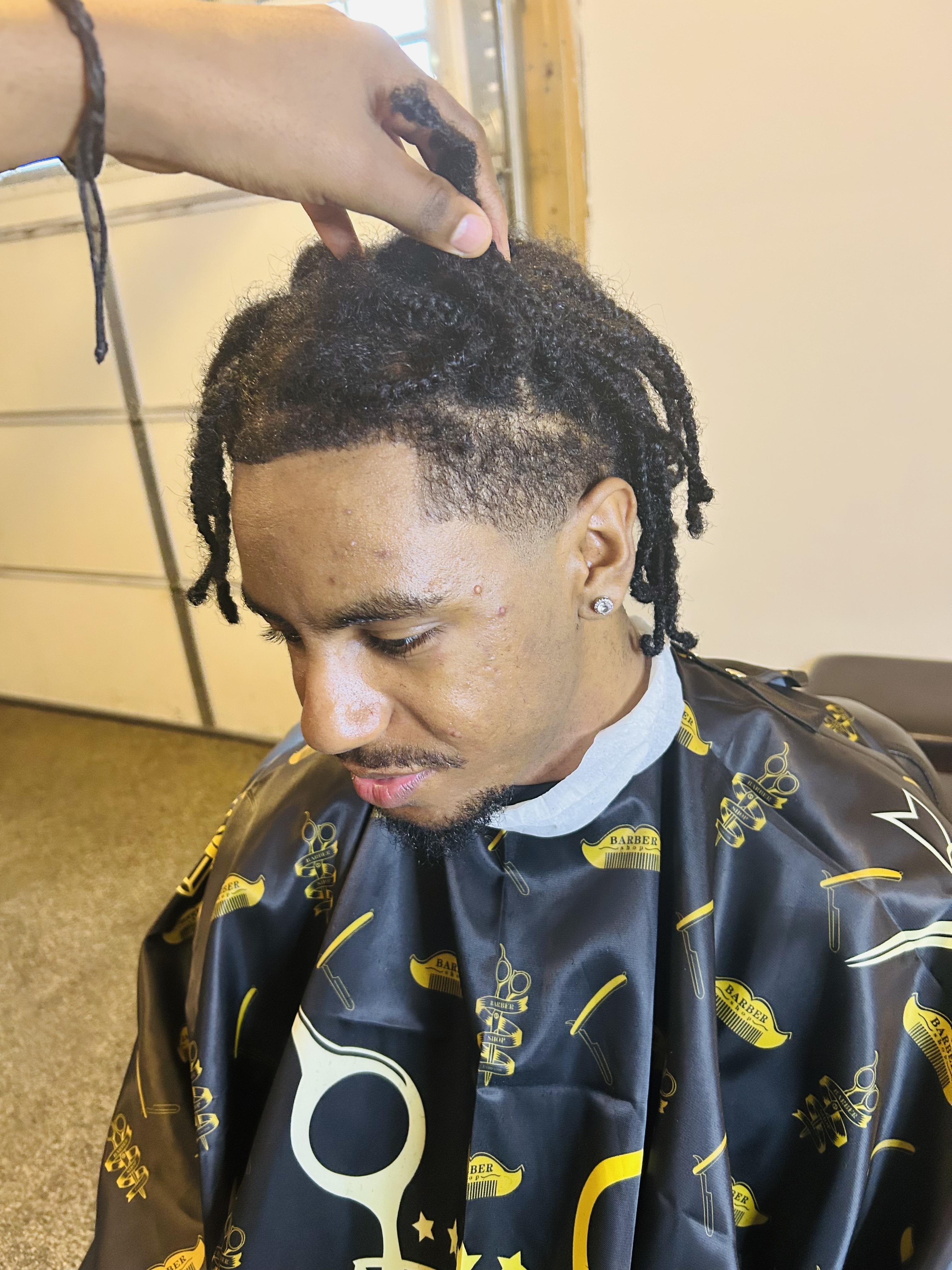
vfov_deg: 67.3
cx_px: 476
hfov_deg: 53.1
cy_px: 635
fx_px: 953
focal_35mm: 26
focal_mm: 5.7
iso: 500
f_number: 1.5
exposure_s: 1/60
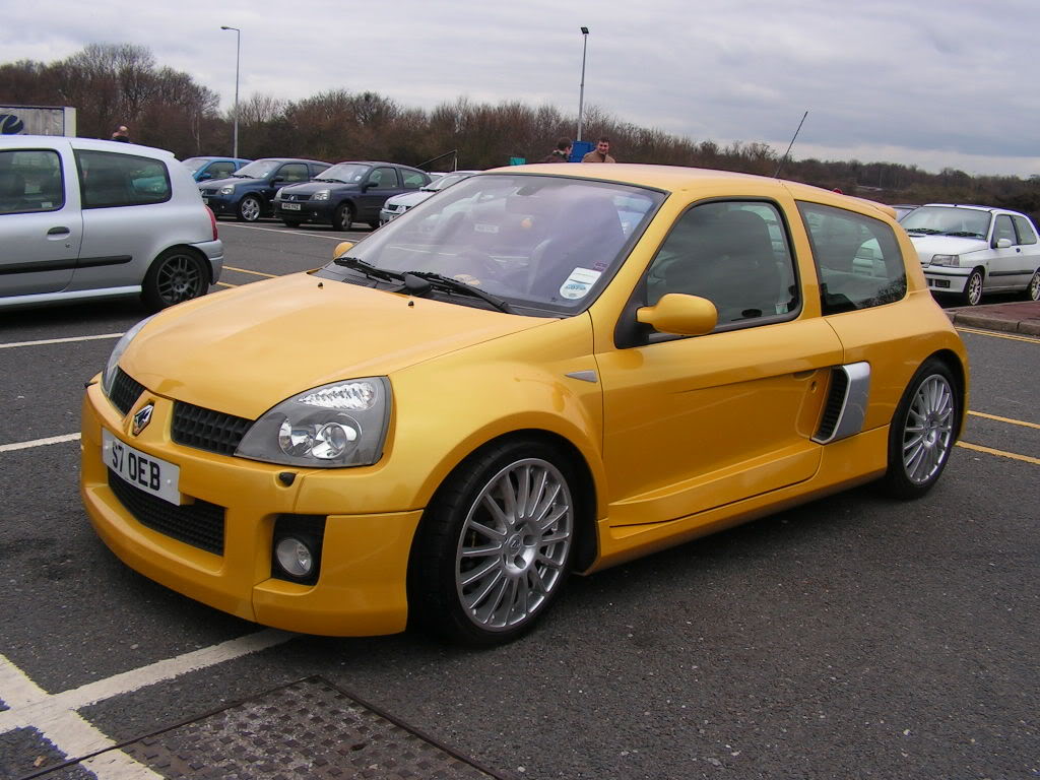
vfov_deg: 39.7
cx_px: 520
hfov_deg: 51.4
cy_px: 390
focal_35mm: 36
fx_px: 1082
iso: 64
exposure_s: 1/160
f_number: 4.8
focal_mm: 6
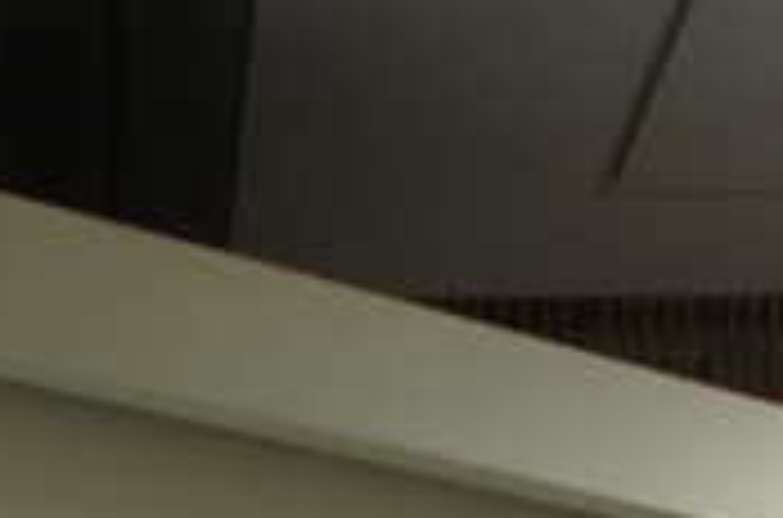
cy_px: 1453
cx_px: 117
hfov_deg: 11.6
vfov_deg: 7.0
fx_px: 3839
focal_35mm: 177
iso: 200
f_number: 4
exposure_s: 1/30
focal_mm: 20
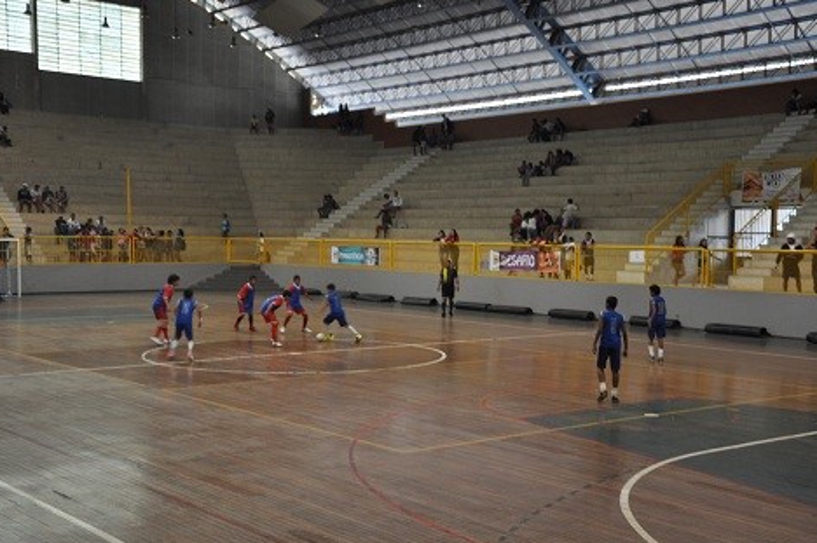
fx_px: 1111
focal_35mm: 49
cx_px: 414
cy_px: 275
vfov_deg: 27.5
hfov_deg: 40.4
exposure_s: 1/30
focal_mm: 32
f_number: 4.2
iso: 400
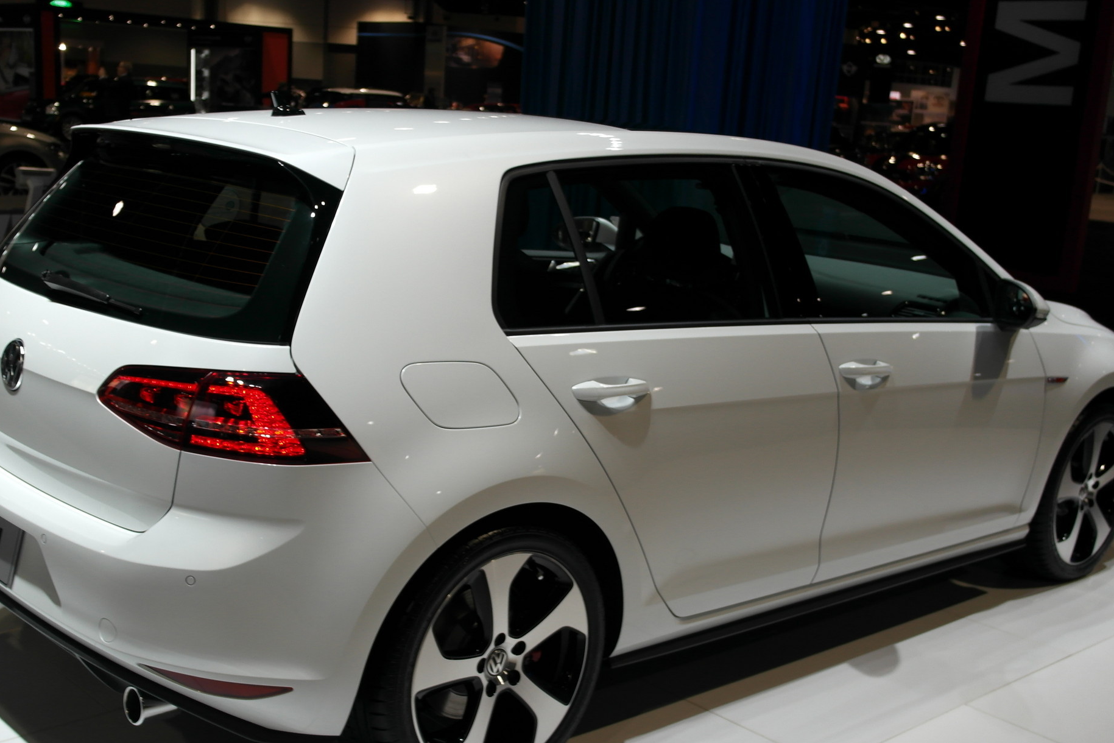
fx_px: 1269
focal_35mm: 41
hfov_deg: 47.4
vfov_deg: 32.6
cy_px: 412
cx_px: 512
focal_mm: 20
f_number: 3.5
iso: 200
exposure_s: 1/80
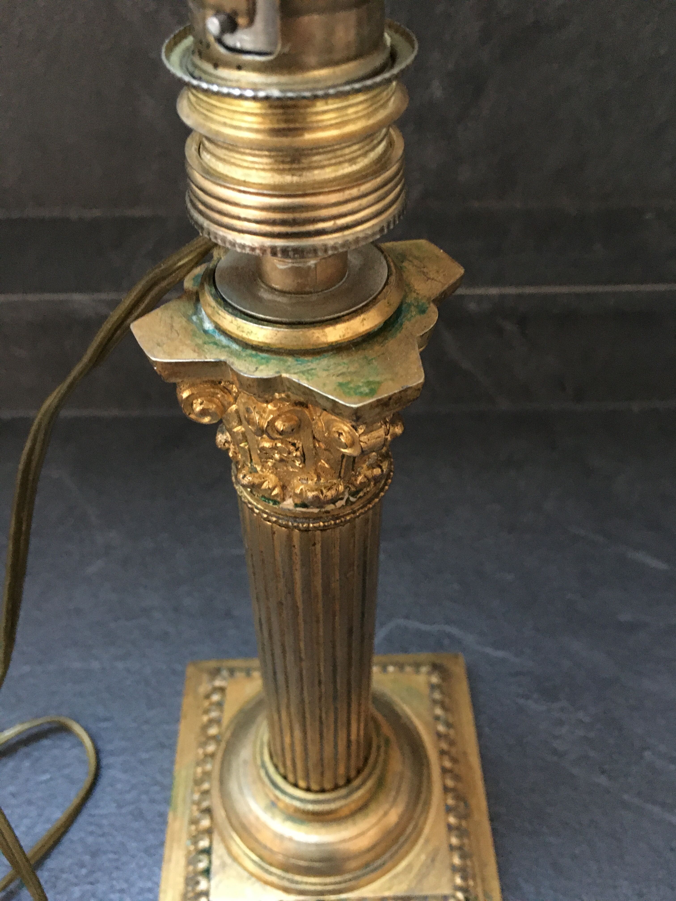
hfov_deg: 48.2
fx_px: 755
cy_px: 450
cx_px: 338
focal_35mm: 29
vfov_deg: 61.7
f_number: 2.2
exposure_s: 1/17
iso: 500
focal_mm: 4.15
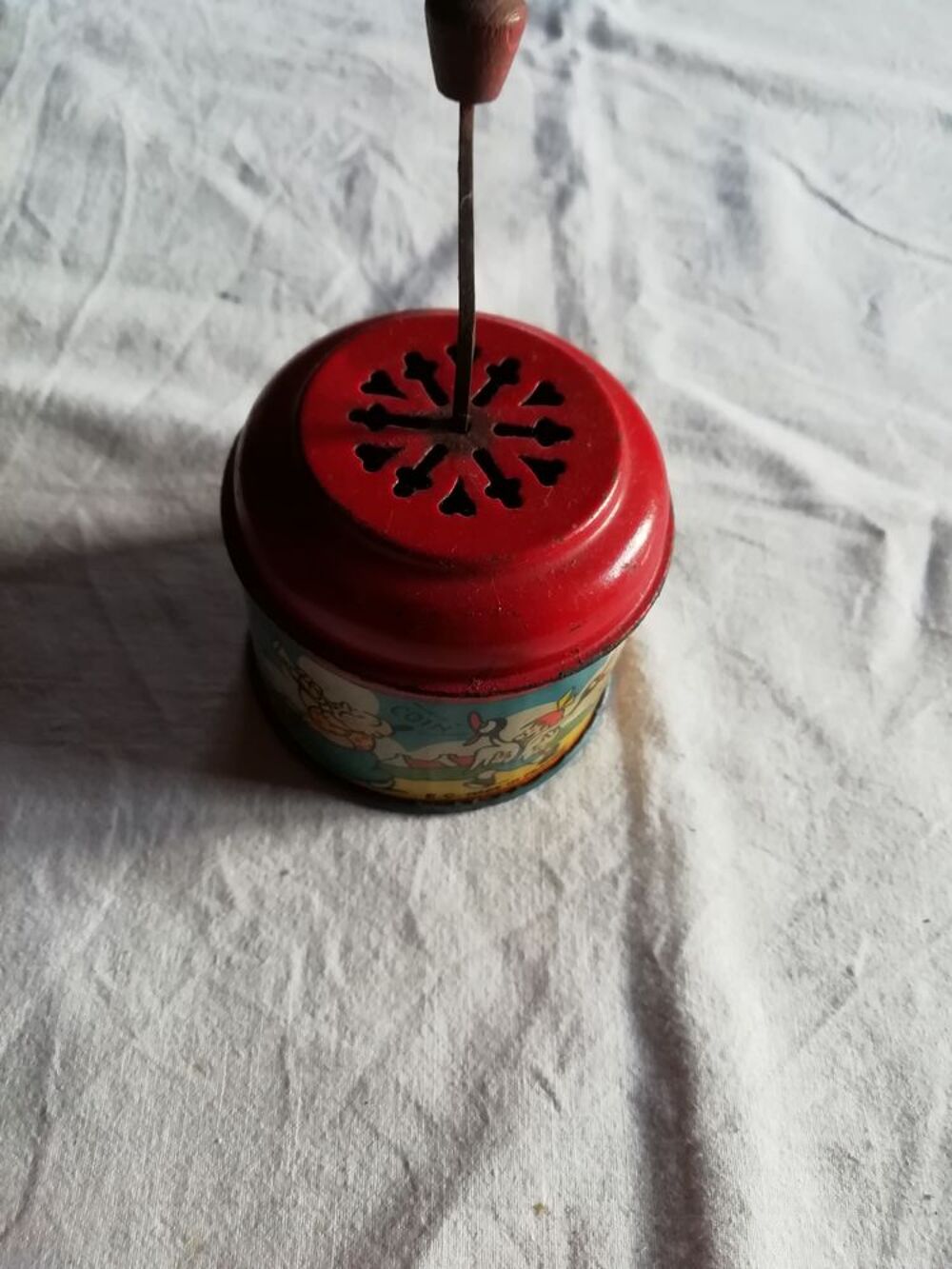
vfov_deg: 67.3
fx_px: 953
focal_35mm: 26
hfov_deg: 53.1
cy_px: 634
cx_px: 476
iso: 100
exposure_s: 1/33.3
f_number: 2.2
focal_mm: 3.21
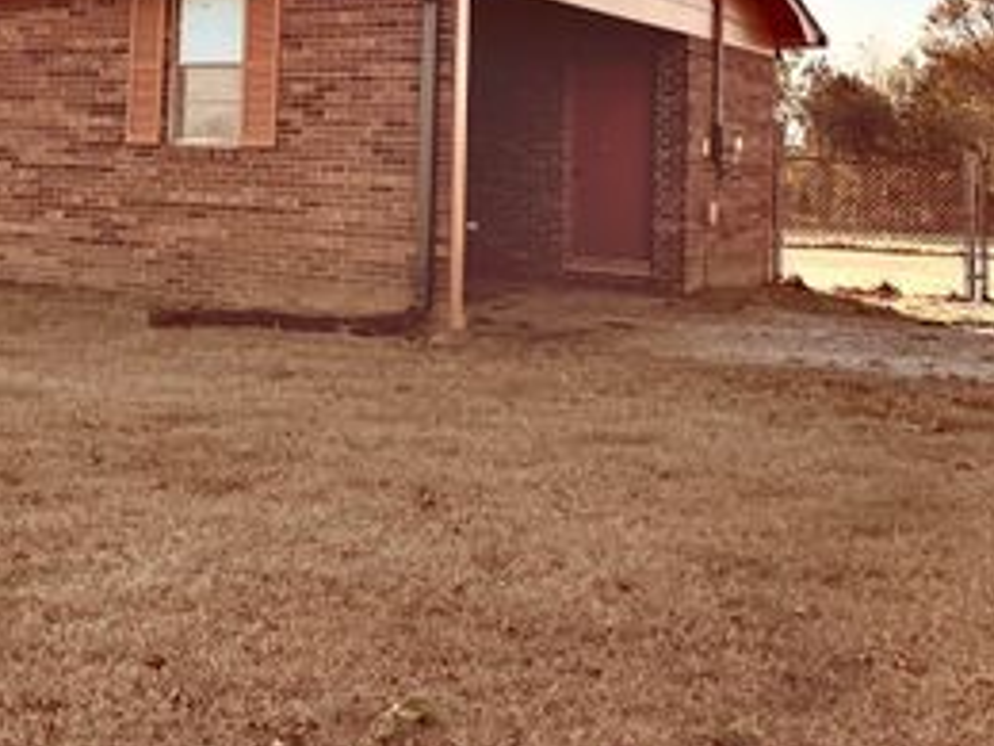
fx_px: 1436
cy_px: 48
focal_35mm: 50
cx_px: 199
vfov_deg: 27.8
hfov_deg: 36.9
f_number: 1.6
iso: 50
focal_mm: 5.96
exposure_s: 1/5348
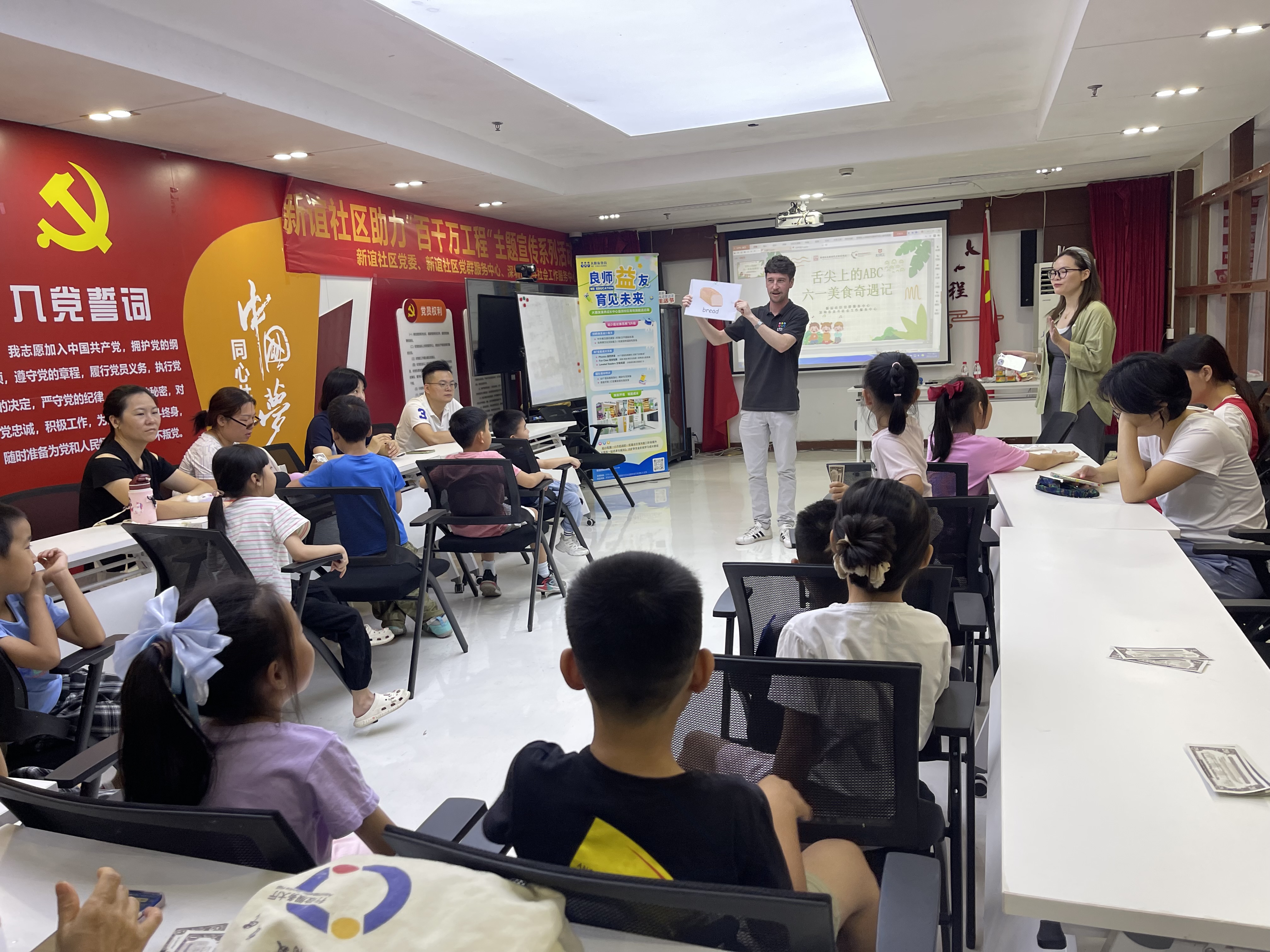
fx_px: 917
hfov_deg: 69.4
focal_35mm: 25
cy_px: 476
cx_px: 635
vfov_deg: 54.9
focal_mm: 5.1
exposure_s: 1/120
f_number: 1.6
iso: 125
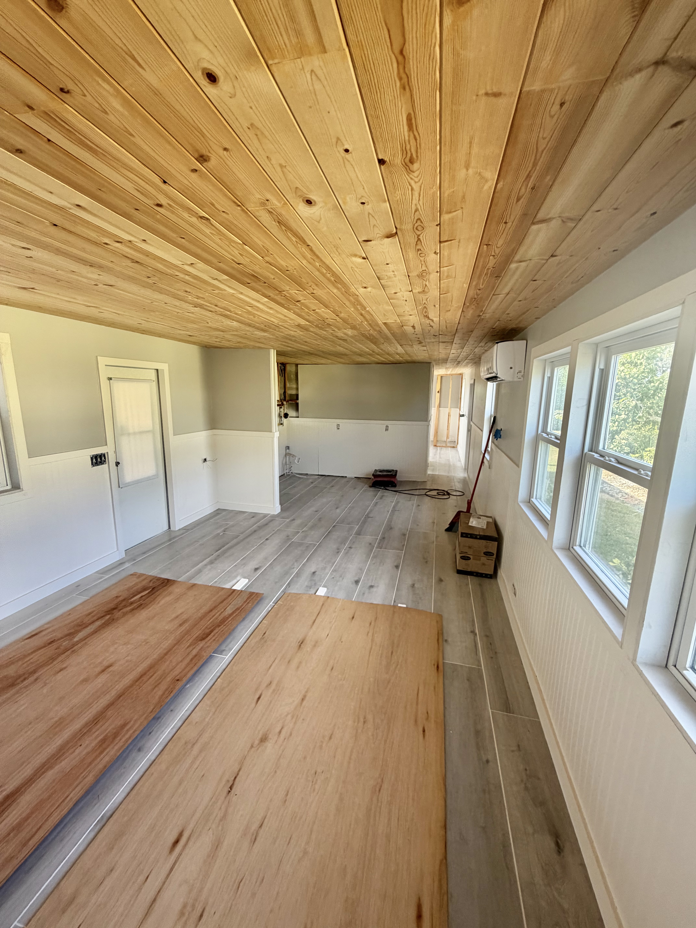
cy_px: 464
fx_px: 375
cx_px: 348
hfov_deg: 85.7
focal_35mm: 14
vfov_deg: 102.1
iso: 125
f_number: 2.2
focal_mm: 2.22
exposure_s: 1/121
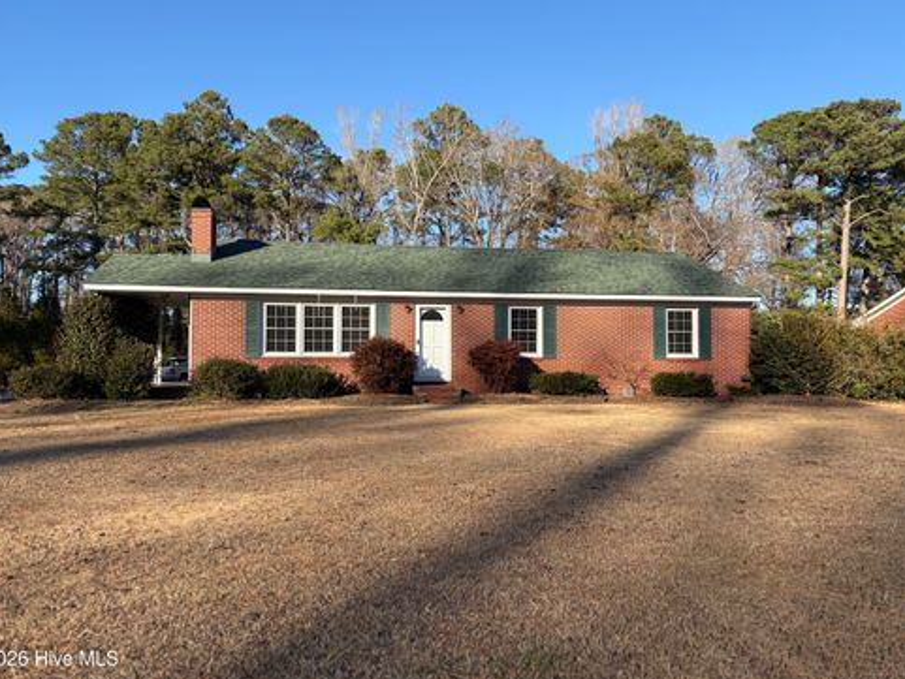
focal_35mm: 27
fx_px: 706
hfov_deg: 65.3
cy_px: 338
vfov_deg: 51.4
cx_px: 438
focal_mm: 5.96
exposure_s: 1/2012
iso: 50
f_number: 1.6
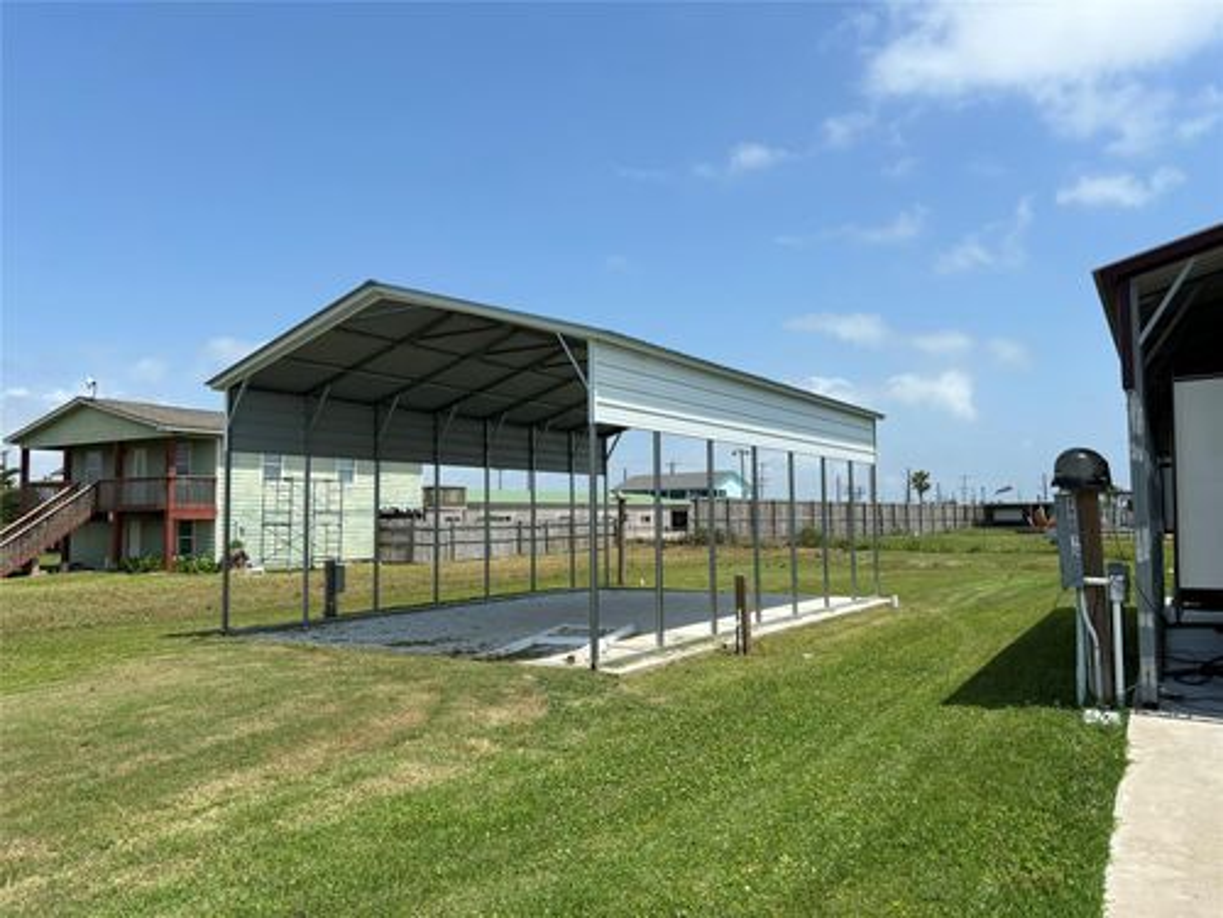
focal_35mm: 26
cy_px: 459
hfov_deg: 67.3
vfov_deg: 53.1
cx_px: 612
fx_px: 919
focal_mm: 5.96
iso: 50
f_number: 1.6
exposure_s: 1/4255
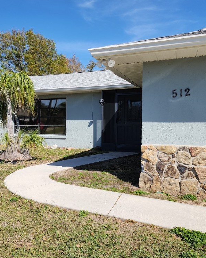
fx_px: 236
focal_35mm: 31
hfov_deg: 46.6
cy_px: 129
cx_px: 76
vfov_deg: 57.2
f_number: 1.8
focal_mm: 6.4
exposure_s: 1/1160
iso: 12
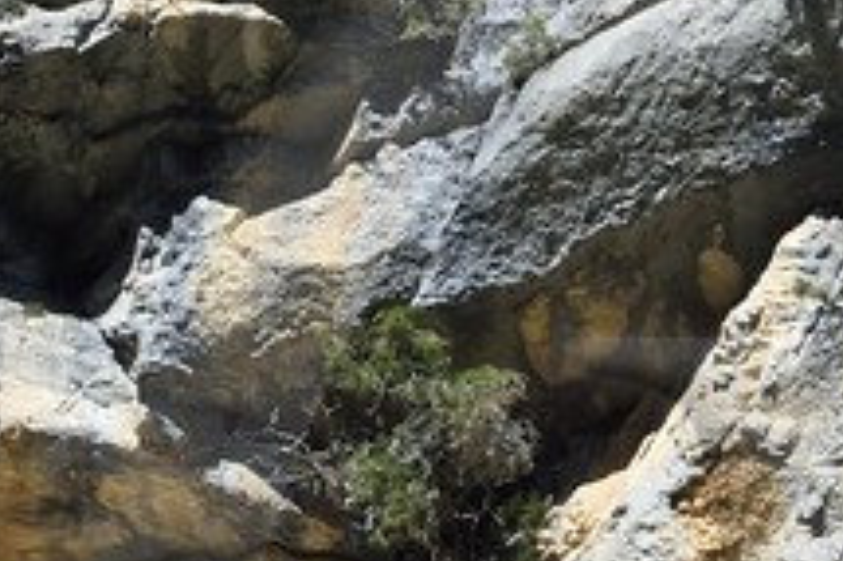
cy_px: 981
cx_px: 1647
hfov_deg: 6.4
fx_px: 7300
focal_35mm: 312
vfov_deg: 4.4
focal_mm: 42
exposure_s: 1/200
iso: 200
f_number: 13
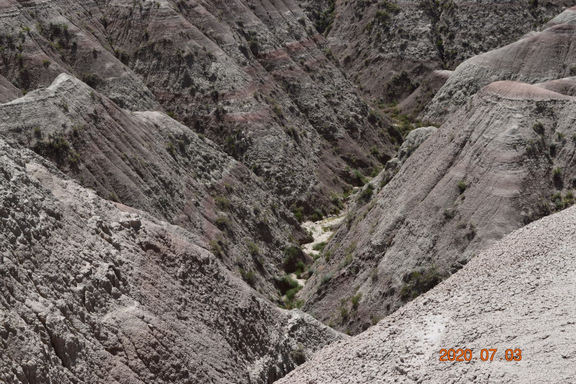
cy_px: 192
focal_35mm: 75
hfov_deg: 27.0
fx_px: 1200
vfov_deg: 18.2
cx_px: 288
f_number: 11
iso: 220
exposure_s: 1/500
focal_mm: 50
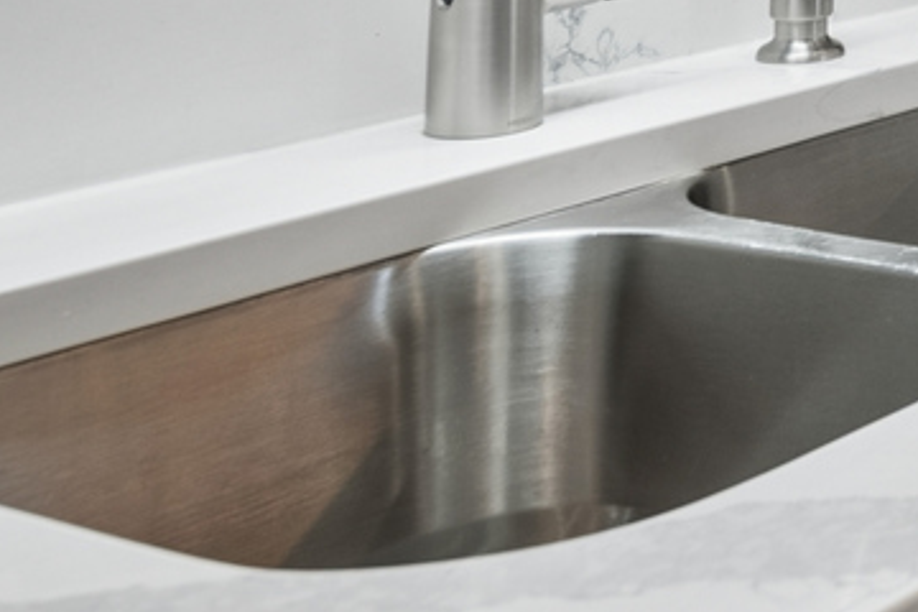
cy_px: -377
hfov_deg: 18.6
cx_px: 1716
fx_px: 2065
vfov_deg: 15.2
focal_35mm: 81
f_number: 8
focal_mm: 18
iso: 400
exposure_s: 1/30
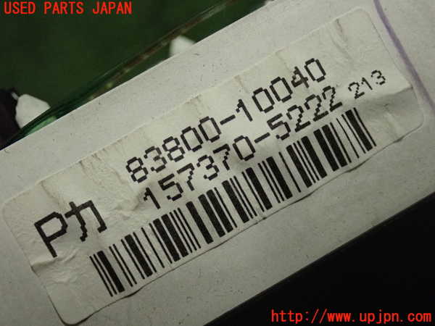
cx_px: 218
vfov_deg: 25.2
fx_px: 729
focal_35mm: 58
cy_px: 163
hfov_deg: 33.2
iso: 1600
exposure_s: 1/125
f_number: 3.5
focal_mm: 10.35
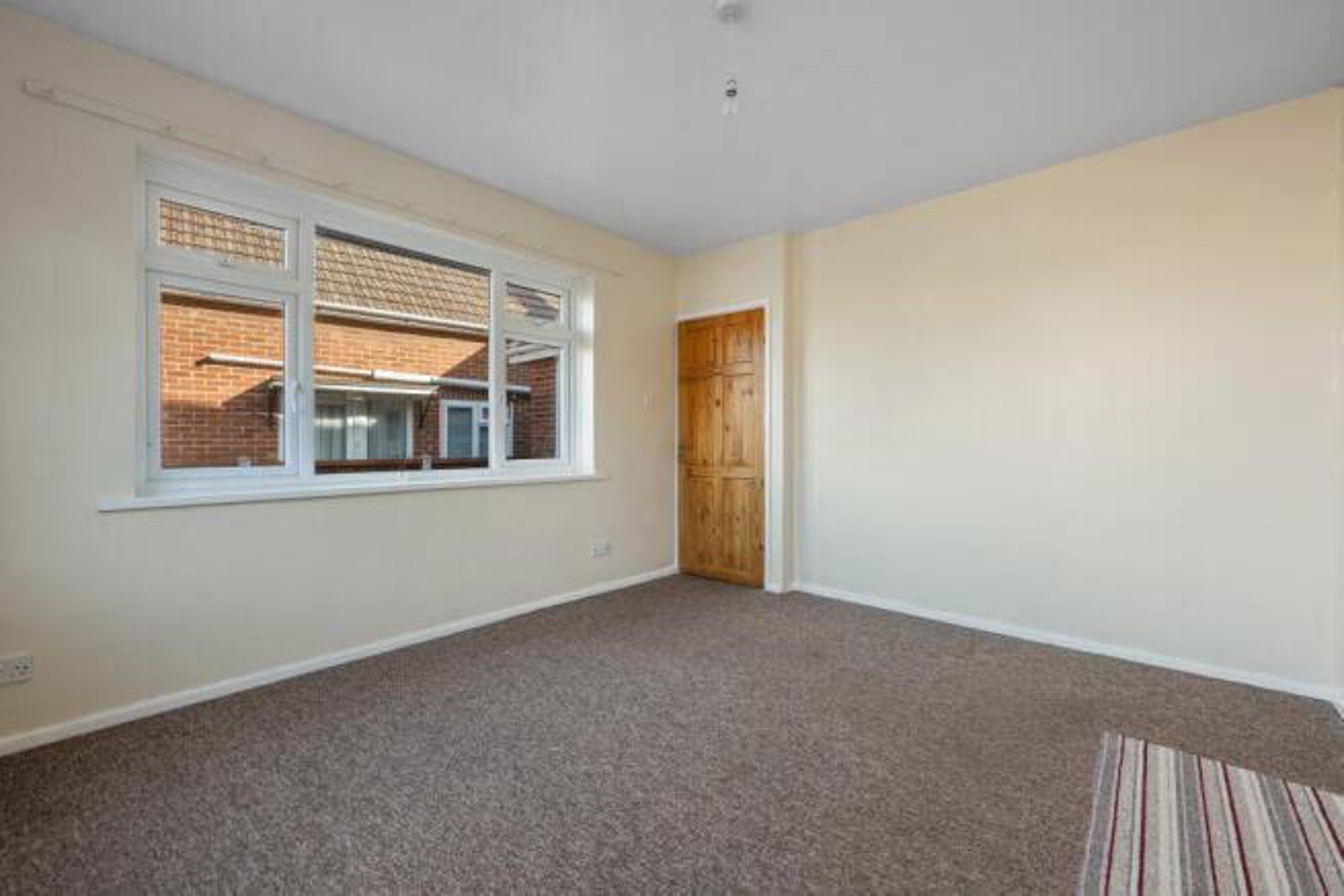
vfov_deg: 81.2
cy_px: 448
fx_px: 523
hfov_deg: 104.2
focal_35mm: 14
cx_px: 672
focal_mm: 14
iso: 64
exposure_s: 1/4
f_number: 8
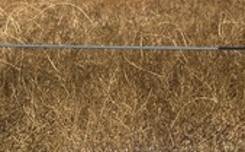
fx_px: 653
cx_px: 368
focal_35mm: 98
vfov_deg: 12.6
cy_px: -77
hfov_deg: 18.7
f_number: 1.5
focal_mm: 5.7
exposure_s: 1/6993
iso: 50
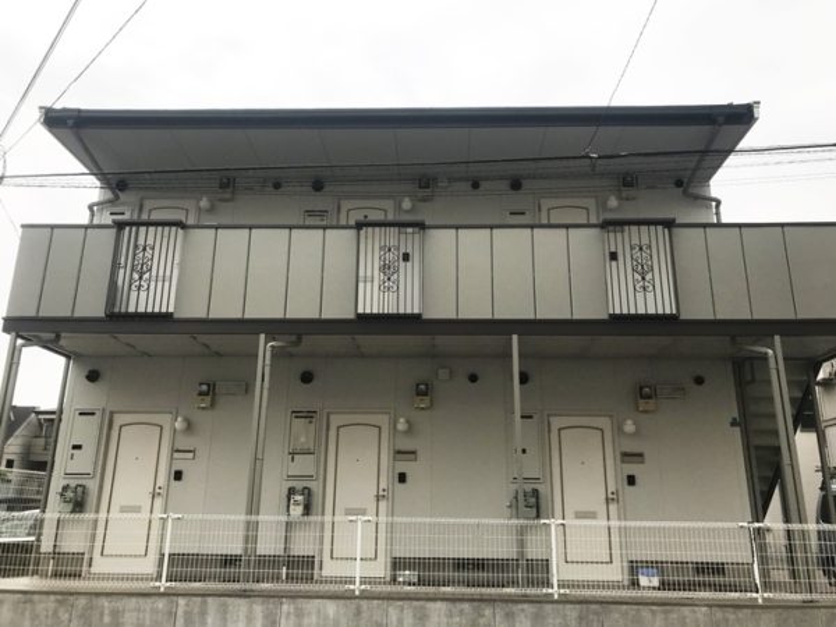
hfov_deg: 63.4
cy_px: 314
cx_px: 418
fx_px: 676
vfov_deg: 49.7
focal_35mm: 28
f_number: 1.8
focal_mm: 3.99
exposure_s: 1/2740
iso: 20
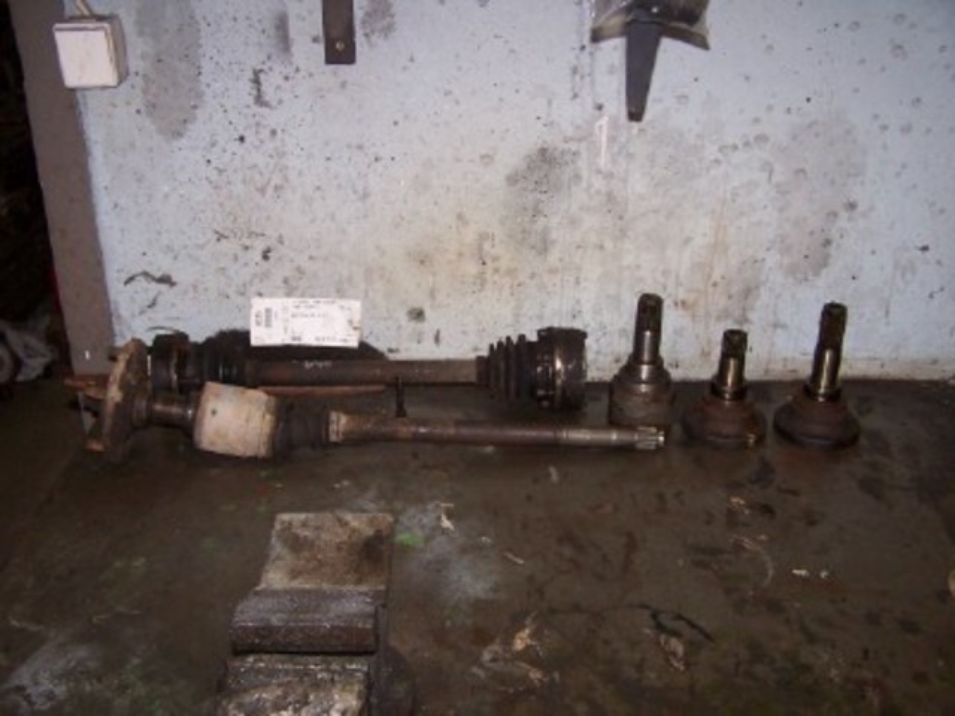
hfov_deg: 49.0
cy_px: 358
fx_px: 1048
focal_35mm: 38
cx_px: 478
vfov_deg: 37.7
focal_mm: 6.3
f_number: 2.8
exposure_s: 1/60
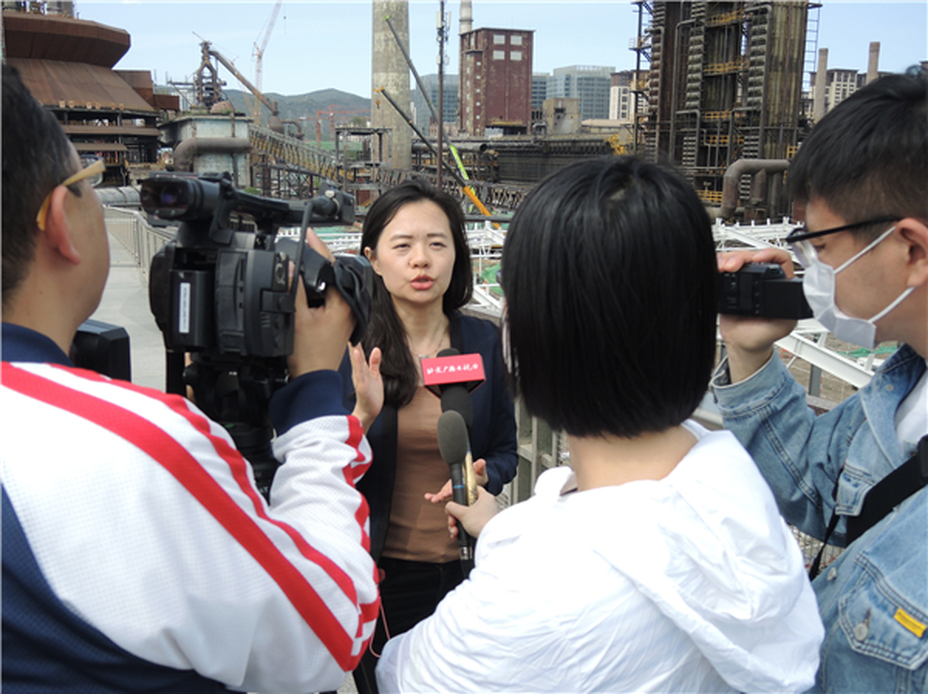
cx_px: 464
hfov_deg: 60.0
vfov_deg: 46.7
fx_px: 804
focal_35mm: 30
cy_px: 347
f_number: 2
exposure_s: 1/1250
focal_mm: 6.5
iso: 80
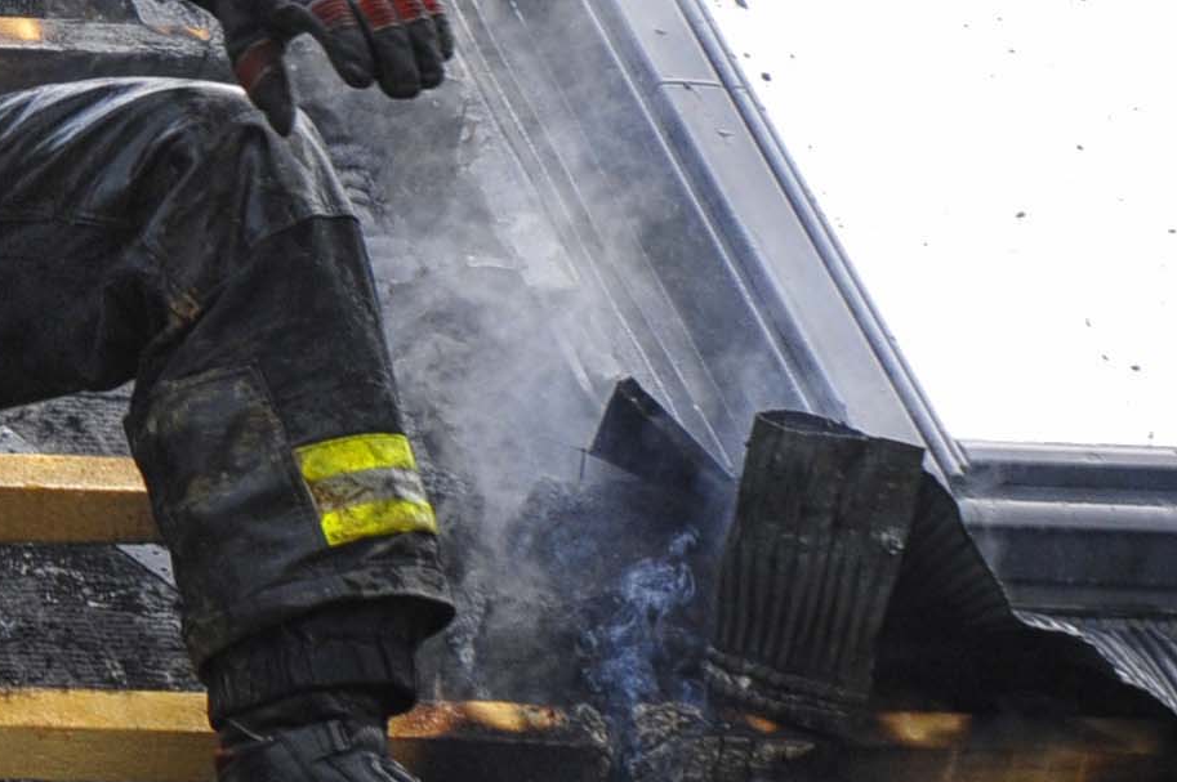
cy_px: -362
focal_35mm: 569
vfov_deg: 2.4
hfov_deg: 3.6
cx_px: -884
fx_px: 18586
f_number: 5
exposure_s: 1/200
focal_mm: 122
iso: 1250
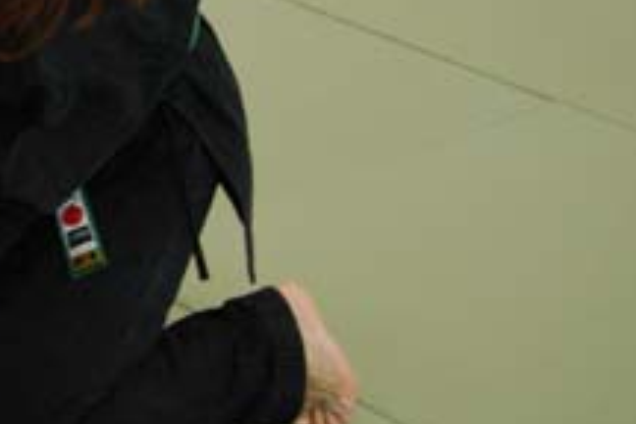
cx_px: -203
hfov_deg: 15.1
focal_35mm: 129
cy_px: 88
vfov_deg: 10.6
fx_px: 2286
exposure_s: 1/30
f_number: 4.5
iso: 250
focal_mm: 31
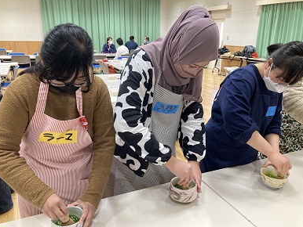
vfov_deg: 48.3
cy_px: 113
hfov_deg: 61.6
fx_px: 254
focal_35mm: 29
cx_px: 152
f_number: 1.8
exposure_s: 1/60
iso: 125
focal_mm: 3.99
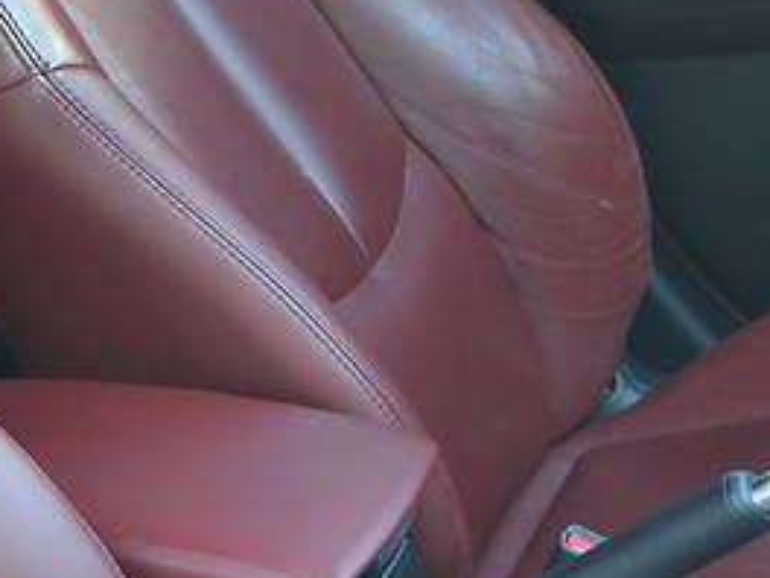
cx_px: -88
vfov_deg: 10.6
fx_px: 3114
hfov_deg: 13.8
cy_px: 366
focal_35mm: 140
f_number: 4.8
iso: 400
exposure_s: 1/25
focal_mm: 32
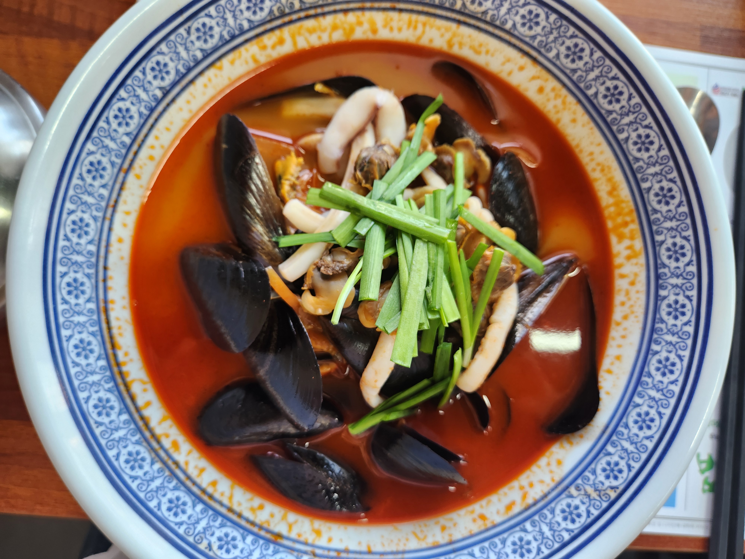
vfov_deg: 58.9
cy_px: 280
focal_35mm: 23
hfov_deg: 73.9
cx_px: 372
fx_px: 495
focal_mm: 5.4
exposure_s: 1/120
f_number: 1.8
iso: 100
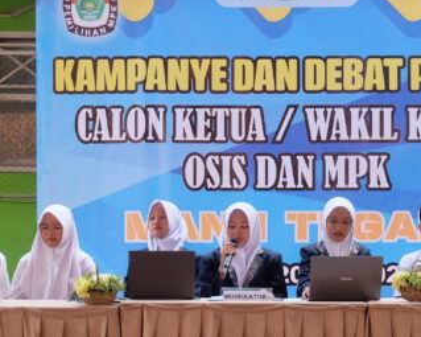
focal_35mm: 106
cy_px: 185
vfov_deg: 14.5
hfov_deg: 18.1
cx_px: 269
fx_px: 1320
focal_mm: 40.2
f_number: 5.3
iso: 400
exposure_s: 1/100
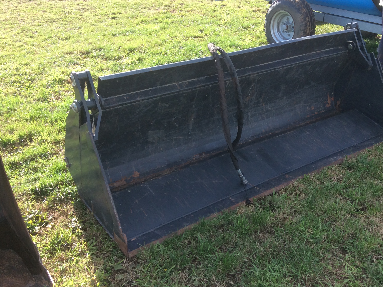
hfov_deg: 48.9
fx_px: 420
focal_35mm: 38
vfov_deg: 37.7
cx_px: 210
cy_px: 134
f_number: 2.4
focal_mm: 3.3
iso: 32
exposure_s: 1/357
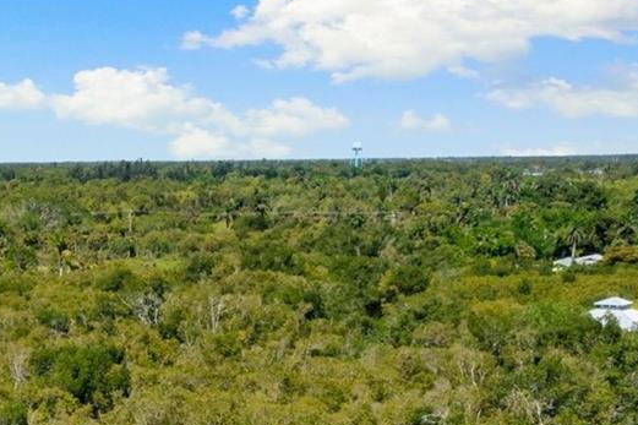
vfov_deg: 14.7
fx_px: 1524
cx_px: -49
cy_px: 644
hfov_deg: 22.4
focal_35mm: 86
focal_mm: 10.26
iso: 200
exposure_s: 1/320
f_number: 9
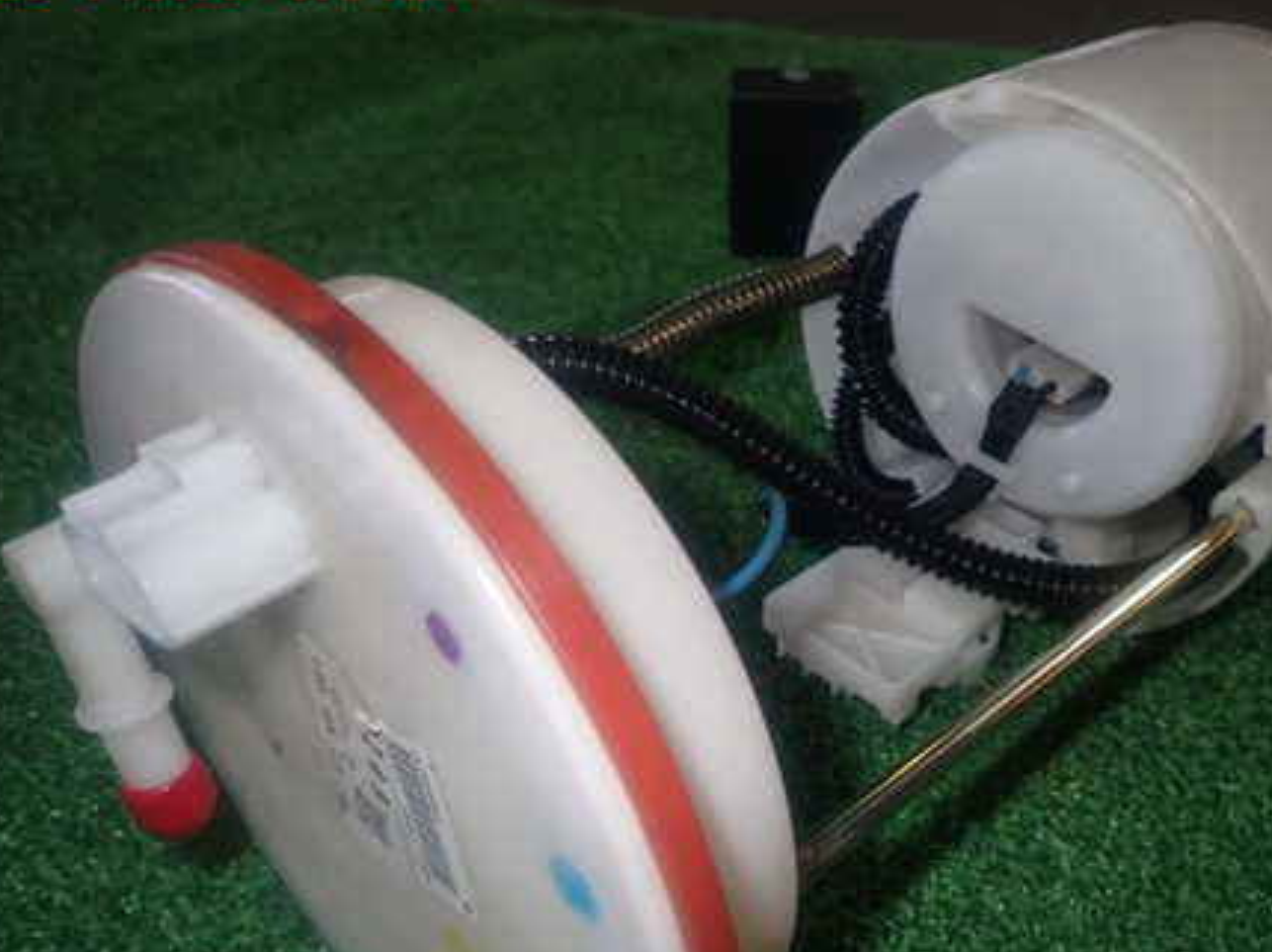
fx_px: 1285
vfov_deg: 40.3
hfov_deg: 52.1
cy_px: 608
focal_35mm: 35
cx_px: 798
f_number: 5.6
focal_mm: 4.5
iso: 200
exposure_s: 1/30
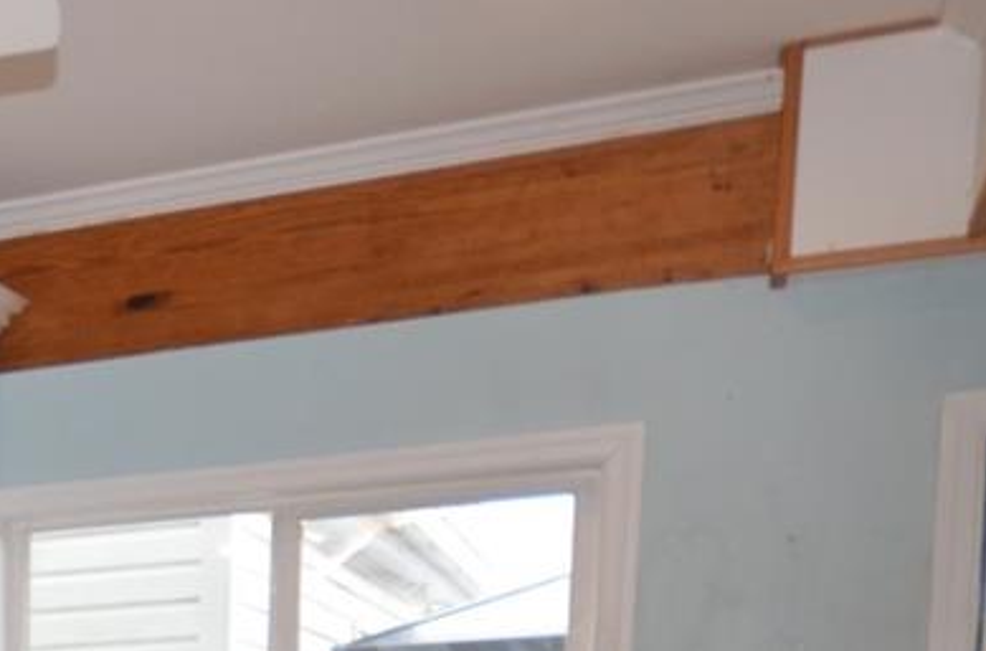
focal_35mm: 79
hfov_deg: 19.1
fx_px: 2158
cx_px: -819
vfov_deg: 15.4
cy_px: 1064
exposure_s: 1/60
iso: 200
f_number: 4
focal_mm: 10
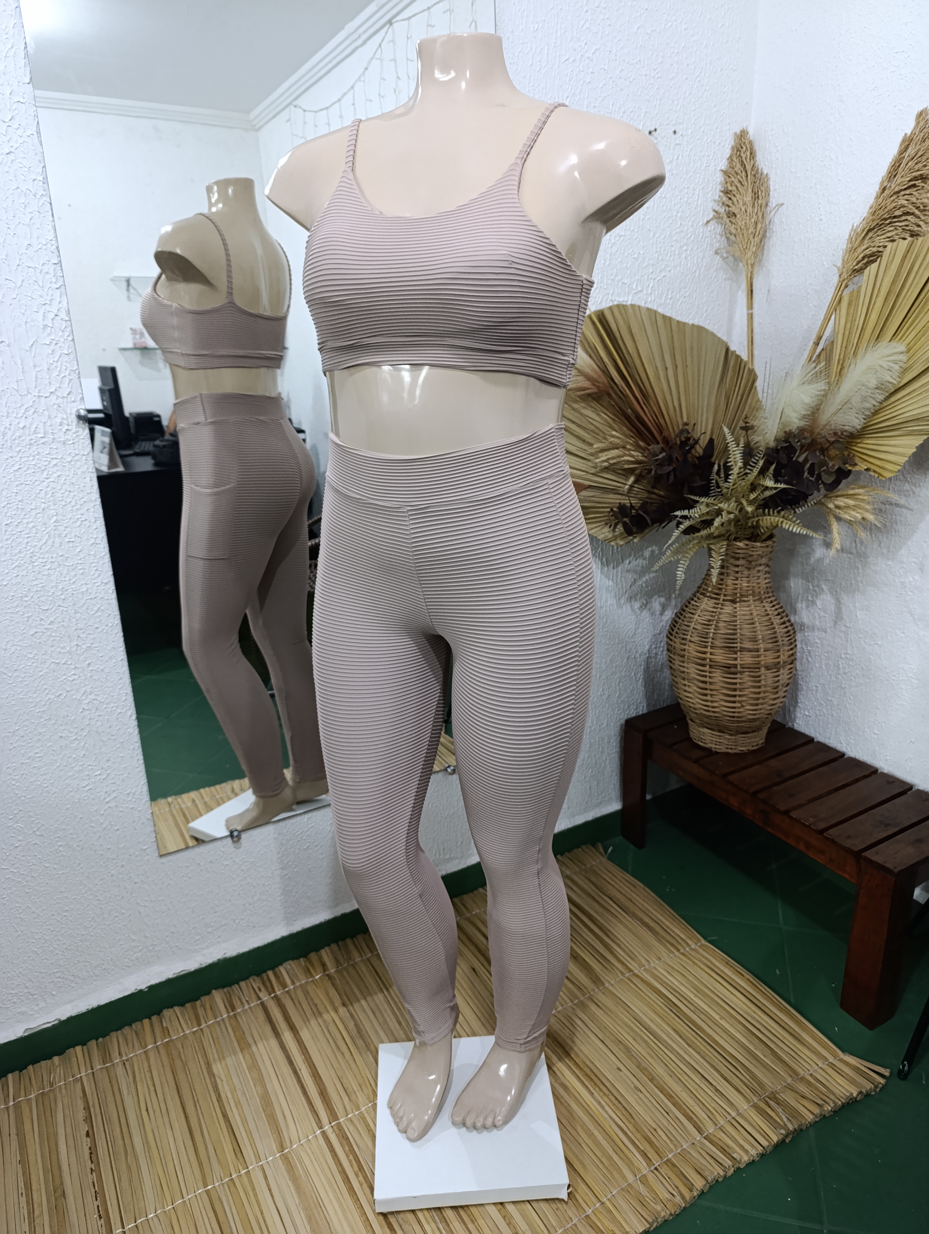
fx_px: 821
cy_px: 617
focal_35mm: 23
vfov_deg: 73.8
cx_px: 464
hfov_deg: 59.0
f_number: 1.6
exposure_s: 1/40
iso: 1250
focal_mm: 6.14
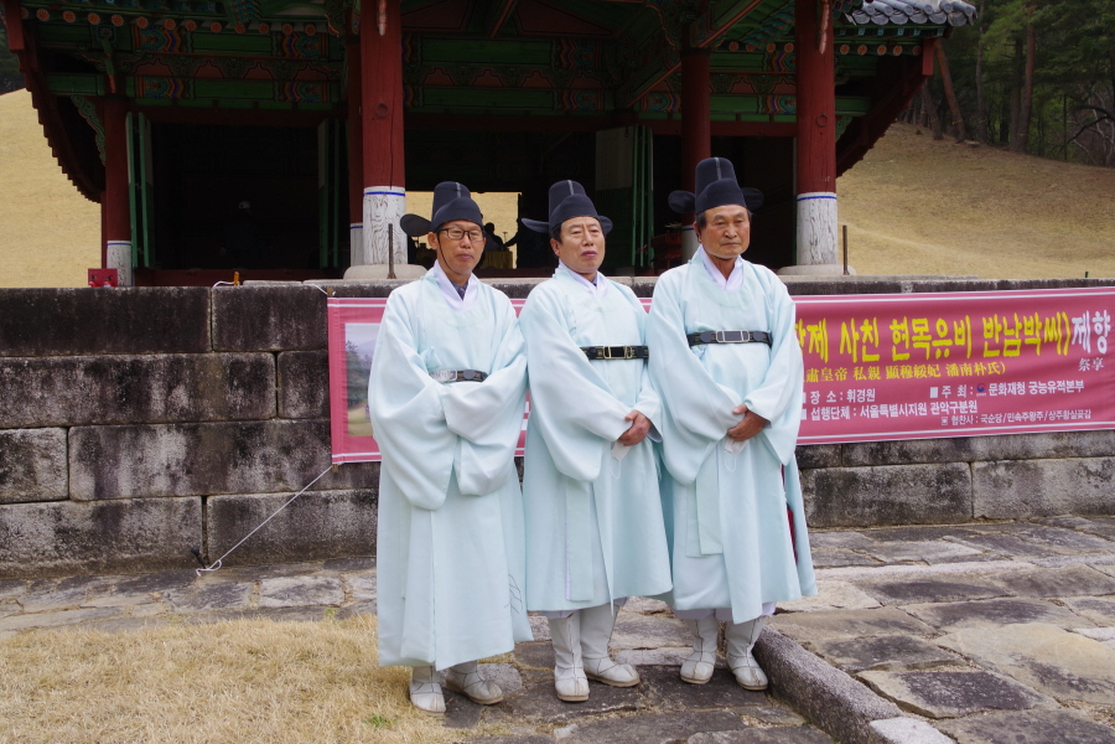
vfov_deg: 34.2
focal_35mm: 39
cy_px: 372
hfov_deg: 49.6
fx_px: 1208
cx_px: 558
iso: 400
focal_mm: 26
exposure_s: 1/125
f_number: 11
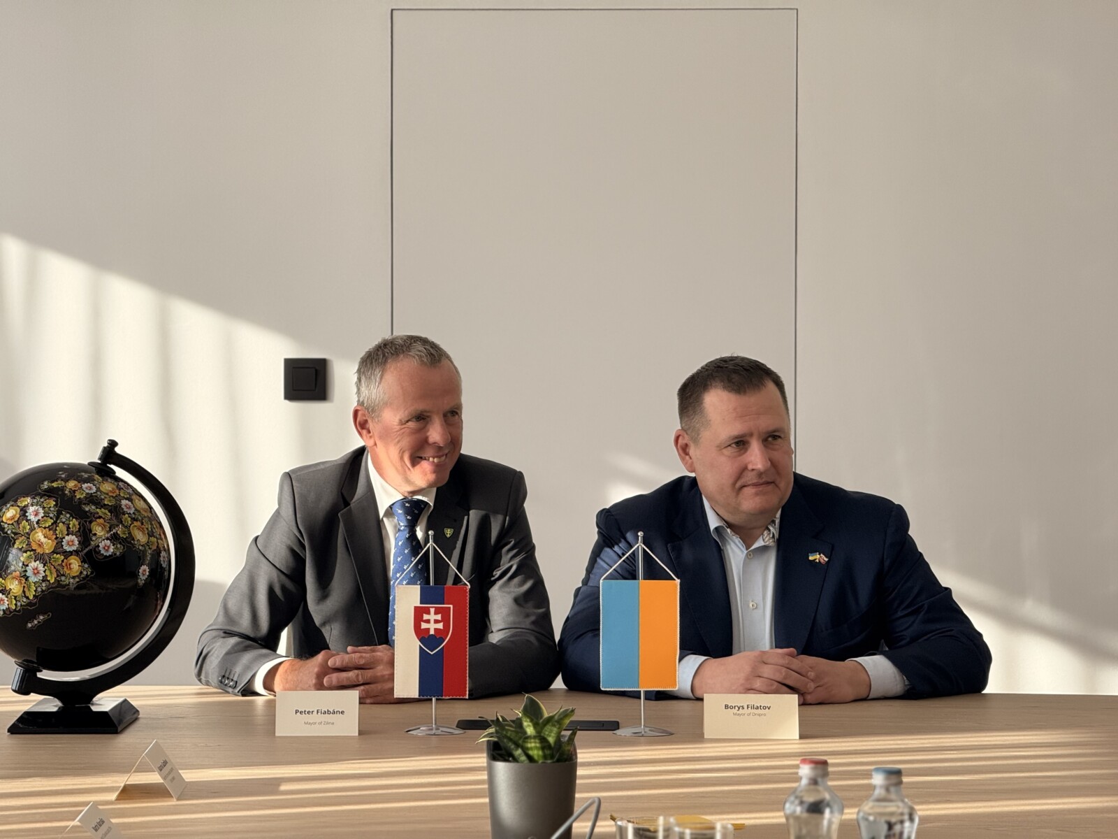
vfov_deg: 12.3
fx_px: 3876
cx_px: 559
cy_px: 420
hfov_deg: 16.4
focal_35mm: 120
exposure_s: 1/187
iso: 64
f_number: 2.8
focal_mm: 15.66
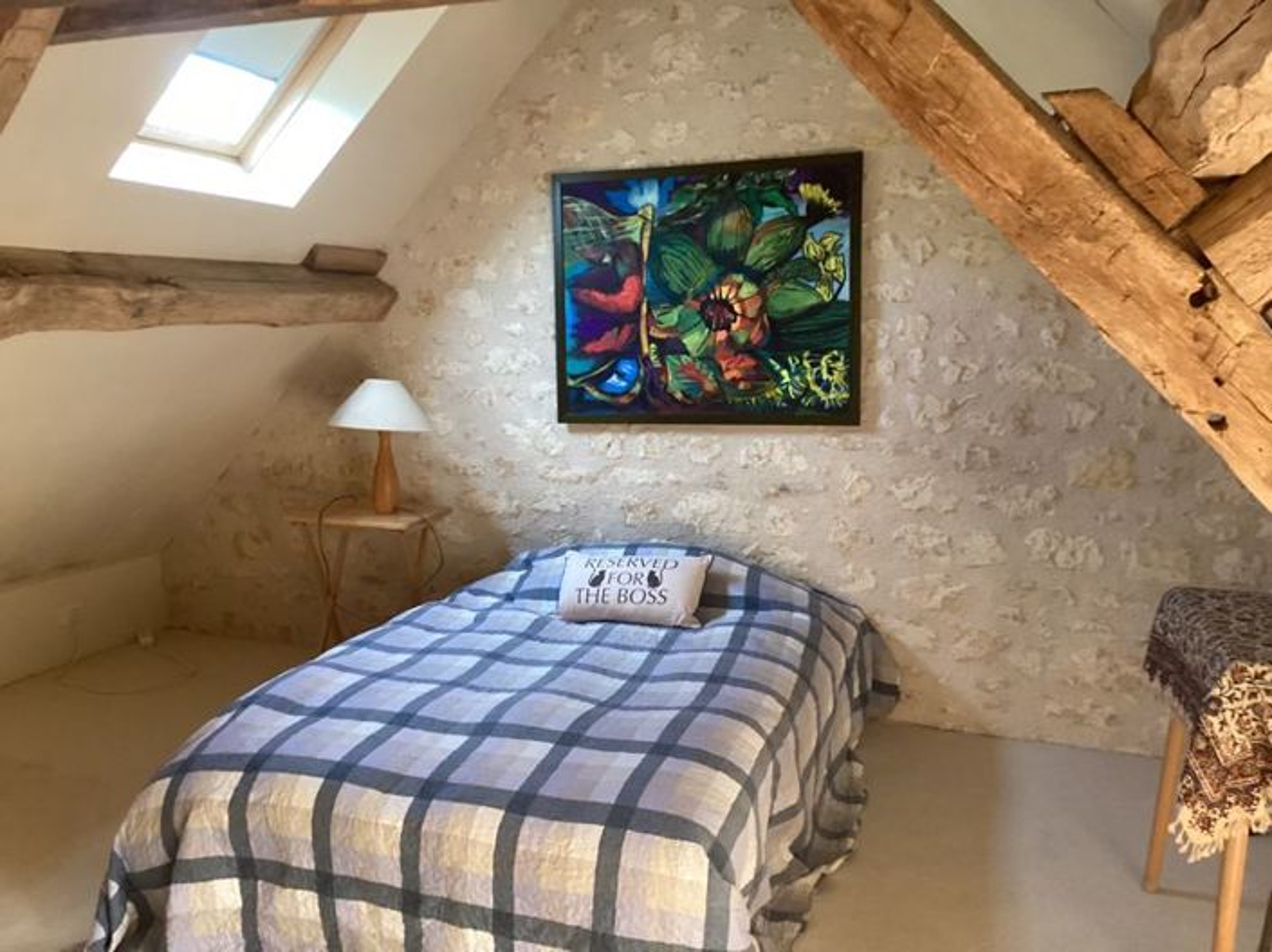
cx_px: 636
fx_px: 1139
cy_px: 476
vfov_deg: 45.4
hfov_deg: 58.4
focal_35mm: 31
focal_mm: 3.3
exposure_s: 1/40
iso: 320
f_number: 2.4
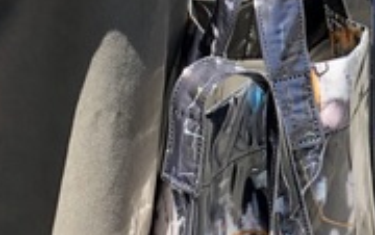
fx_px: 2087
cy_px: -456
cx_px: -60
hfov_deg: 10.1
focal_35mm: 204
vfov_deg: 6.0
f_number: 2.4
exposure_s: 1/203
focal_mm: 6
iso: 16
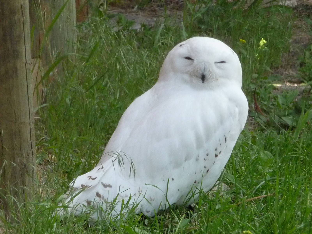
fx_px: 4254
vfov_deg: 3.2
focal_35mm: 472
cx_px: 156
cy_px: 117
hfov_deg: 4.2
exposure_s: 1/400
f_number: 4.9
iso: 400
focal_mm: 47
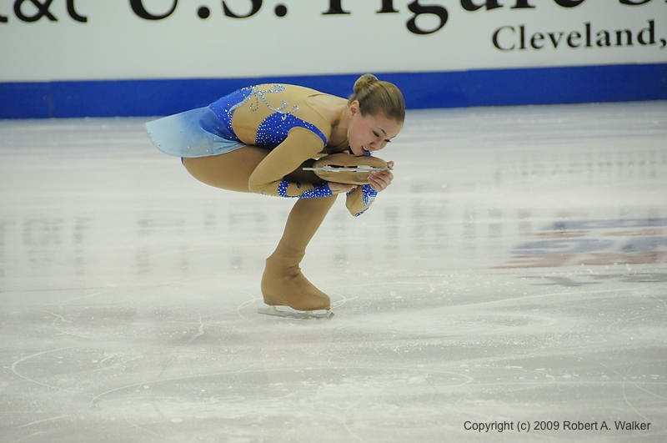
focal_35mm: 255
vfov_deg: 5.4
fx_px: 4718
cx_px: 334
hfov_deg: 8.1
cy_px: 222
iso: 3200
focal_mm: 170
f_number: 5.6
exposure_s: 1/1000
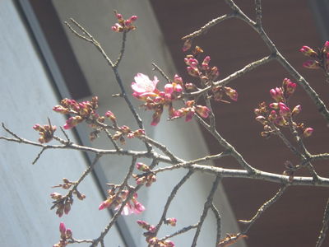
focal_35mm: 140
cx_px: 164
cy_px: 124
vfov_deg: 10.6
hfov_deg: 14.1
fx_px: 1331
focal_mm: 25
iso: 200
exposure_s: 1/250
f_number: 5.5
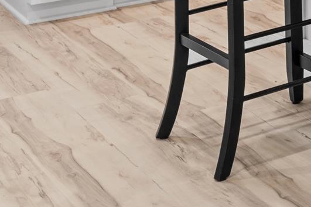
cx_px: 596
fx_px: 1007
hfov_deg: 14.8
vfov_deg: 10.3
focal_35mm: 117
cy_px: -273
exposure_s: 1/2
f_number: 9
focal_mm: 16.5
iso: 200
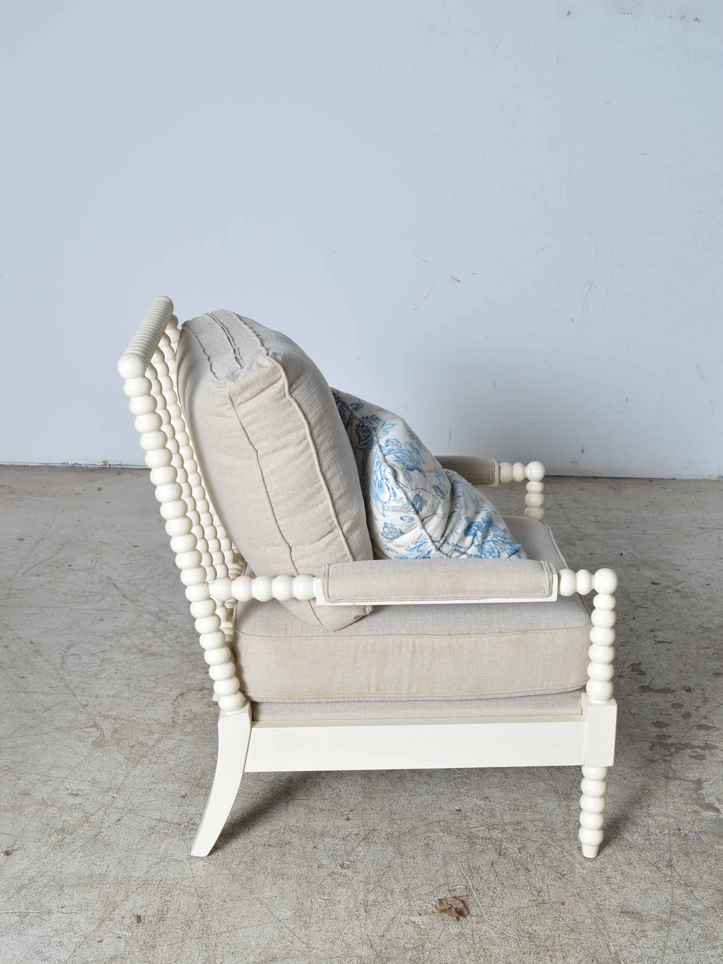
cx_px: 359
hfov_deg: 32.5
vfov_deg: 42.4
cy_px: 509
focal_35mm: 45
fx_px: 1241
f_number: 9
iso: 100
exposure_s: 1/125
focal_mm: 27
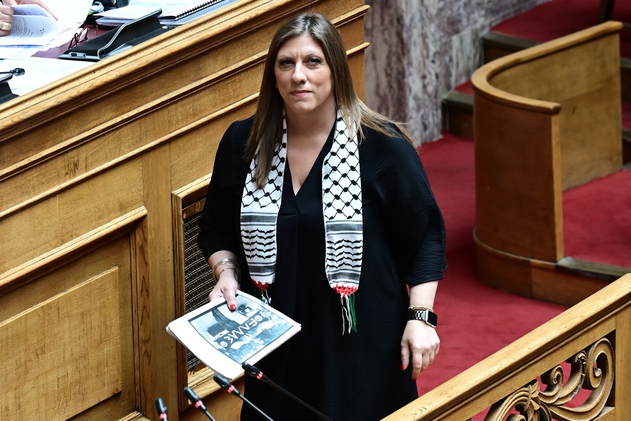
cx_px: 316
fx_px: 4592
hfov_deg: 7.9
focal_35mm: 262
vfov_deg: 5.2
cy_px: 210
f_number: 5
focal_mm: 175
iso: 800
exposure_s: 1/250
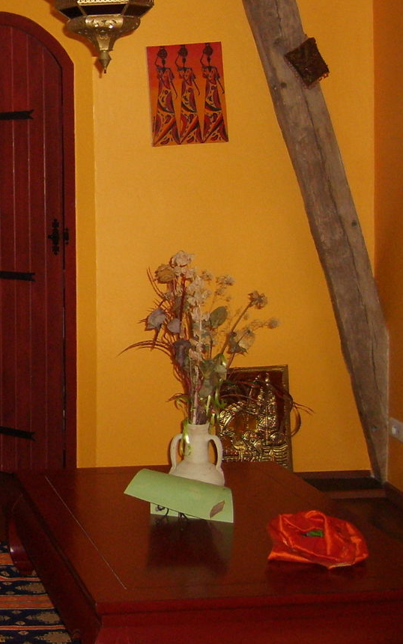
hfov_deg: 17.4
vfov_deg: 29.6
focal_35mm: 69
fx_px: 1212
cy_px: 215
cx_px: -160
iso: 150
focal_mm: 5.8
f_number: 2.8
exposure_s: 1/45
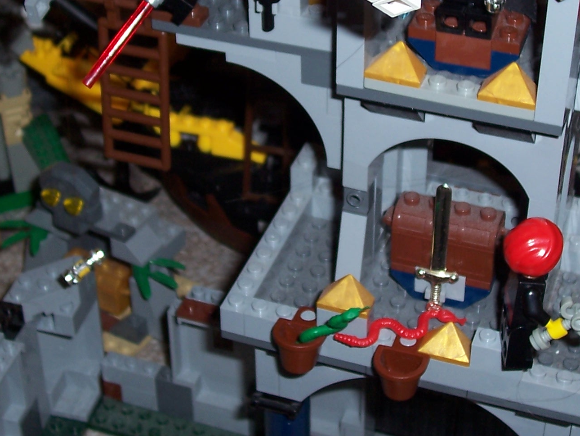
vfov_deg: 19.5
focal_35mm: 75
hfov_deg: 26.0
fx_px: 1257
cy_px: 115
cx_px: 333
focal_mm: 7
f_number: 3
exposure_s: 1/60
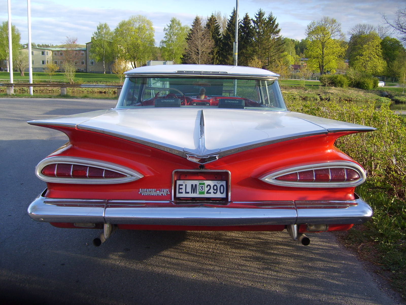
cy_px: 152
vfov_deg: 40.7
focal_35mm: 35
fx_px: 411
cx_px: 203
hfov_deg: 52.6
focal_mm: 5.8
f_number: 2.8
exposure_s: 1/250
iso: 50
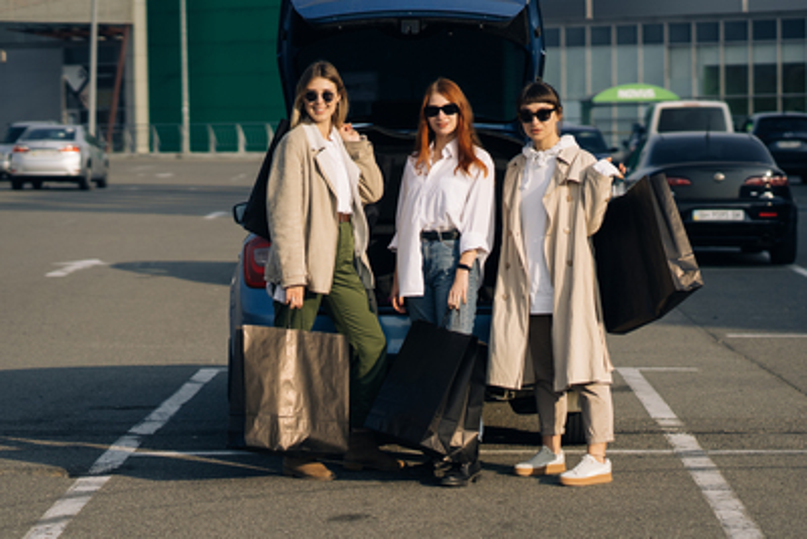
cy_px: 270
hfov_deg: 16.1
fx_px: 2848
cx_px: 404
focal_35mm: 127
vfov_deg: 10.8
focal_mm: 85
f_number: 2.5
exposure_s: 1/5000
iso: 250
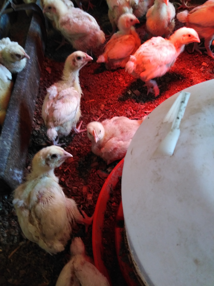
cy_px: 143
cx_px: 107
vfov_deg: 69.4
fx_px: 206
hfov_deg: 54.9
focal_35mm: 25
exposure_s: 1/20
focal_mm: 3.46
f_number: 2.2
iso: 361
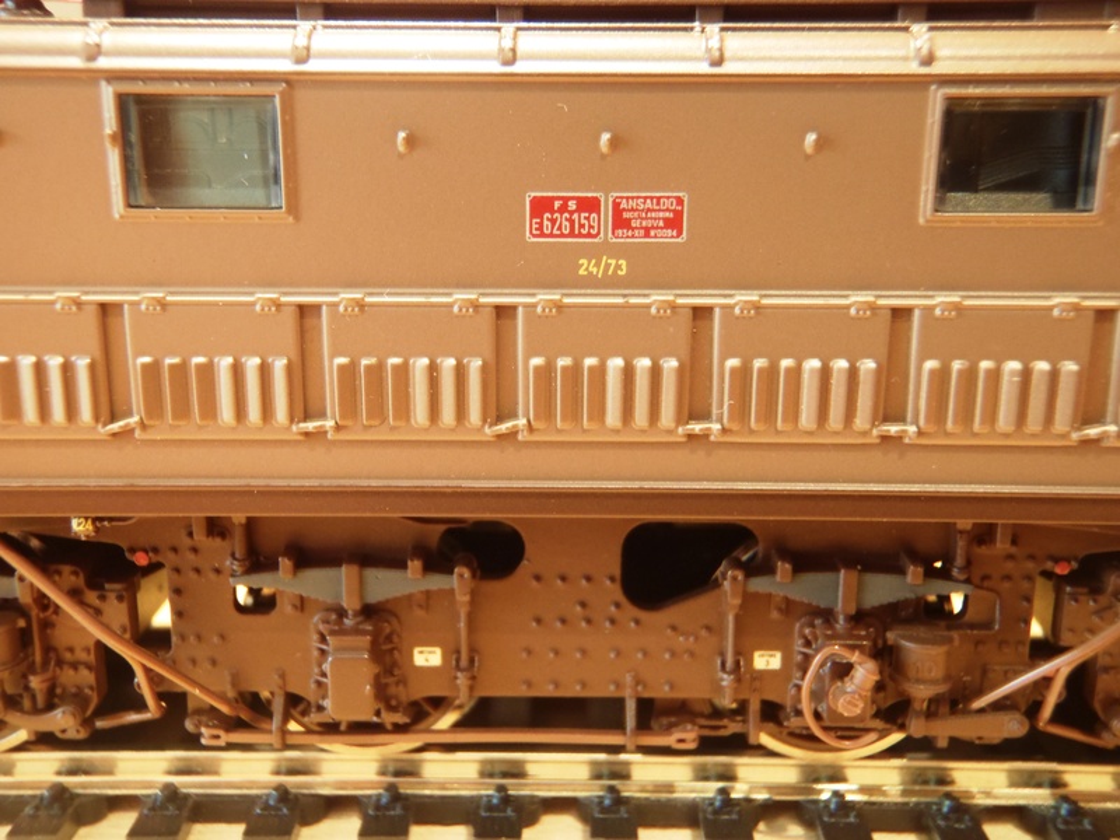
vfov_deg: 39.7
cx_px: 560
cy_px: 420
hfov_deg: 51.4
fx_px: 1165
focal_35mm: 36
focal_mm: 6.53
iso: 200
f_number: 4.1
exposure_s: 1/3
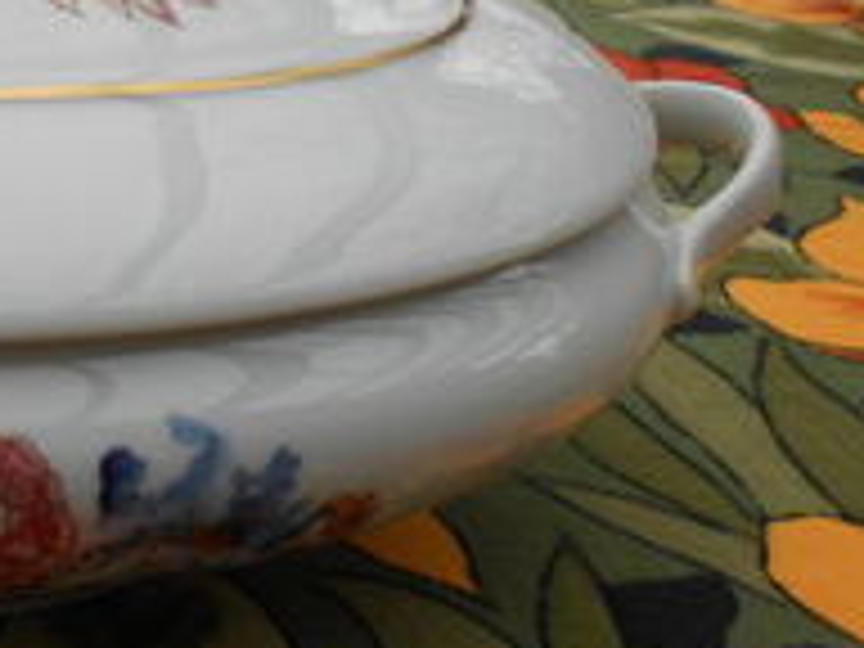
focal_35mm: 65
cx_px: -166
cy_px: 338
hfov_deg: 26.6
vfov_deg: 22.6
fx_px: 1622
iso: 80
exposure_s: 1/80
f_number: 3.5
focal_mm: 4.6
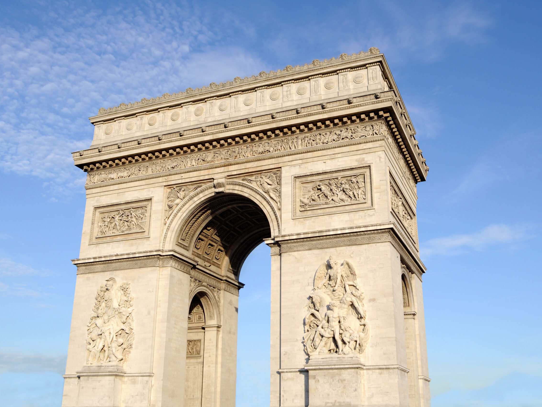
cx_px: 276
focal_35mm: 36
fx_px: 564
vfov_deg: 39.6
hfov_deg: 51.4
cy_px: 203
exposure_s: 1/250
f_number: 10
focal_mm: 22
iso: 200
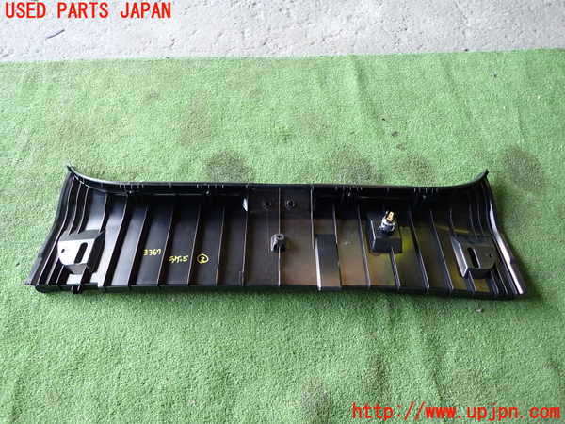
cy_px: 212
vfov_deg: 54.9
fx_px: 408
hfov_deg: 69.4
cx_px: 282
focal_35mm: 25
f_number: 2
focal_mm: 4.5
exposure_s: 1/50
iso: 200
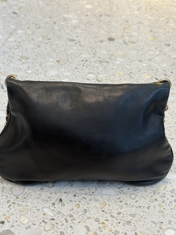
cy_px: 127
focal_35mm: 52
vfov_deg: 36.8
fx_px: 352
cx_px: 84
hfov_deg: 28.0
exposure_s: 1/100
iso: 80
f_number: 1.78
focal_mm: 6.76
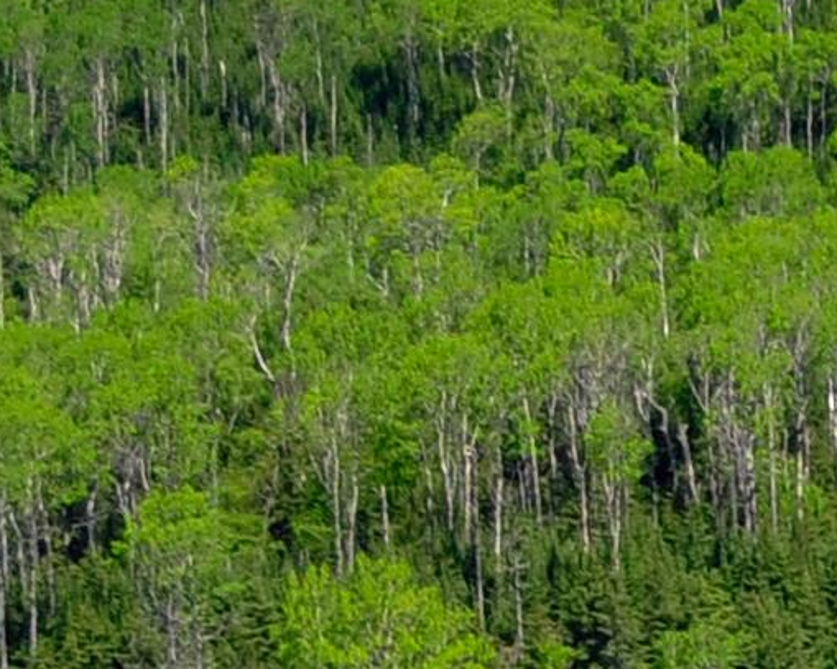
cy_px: 1565
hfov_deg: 5.5
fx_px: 8223
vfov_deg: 4.6
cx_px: 2307
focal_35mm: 332
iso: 250
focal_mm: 28
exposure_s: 1/200
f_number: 5.6
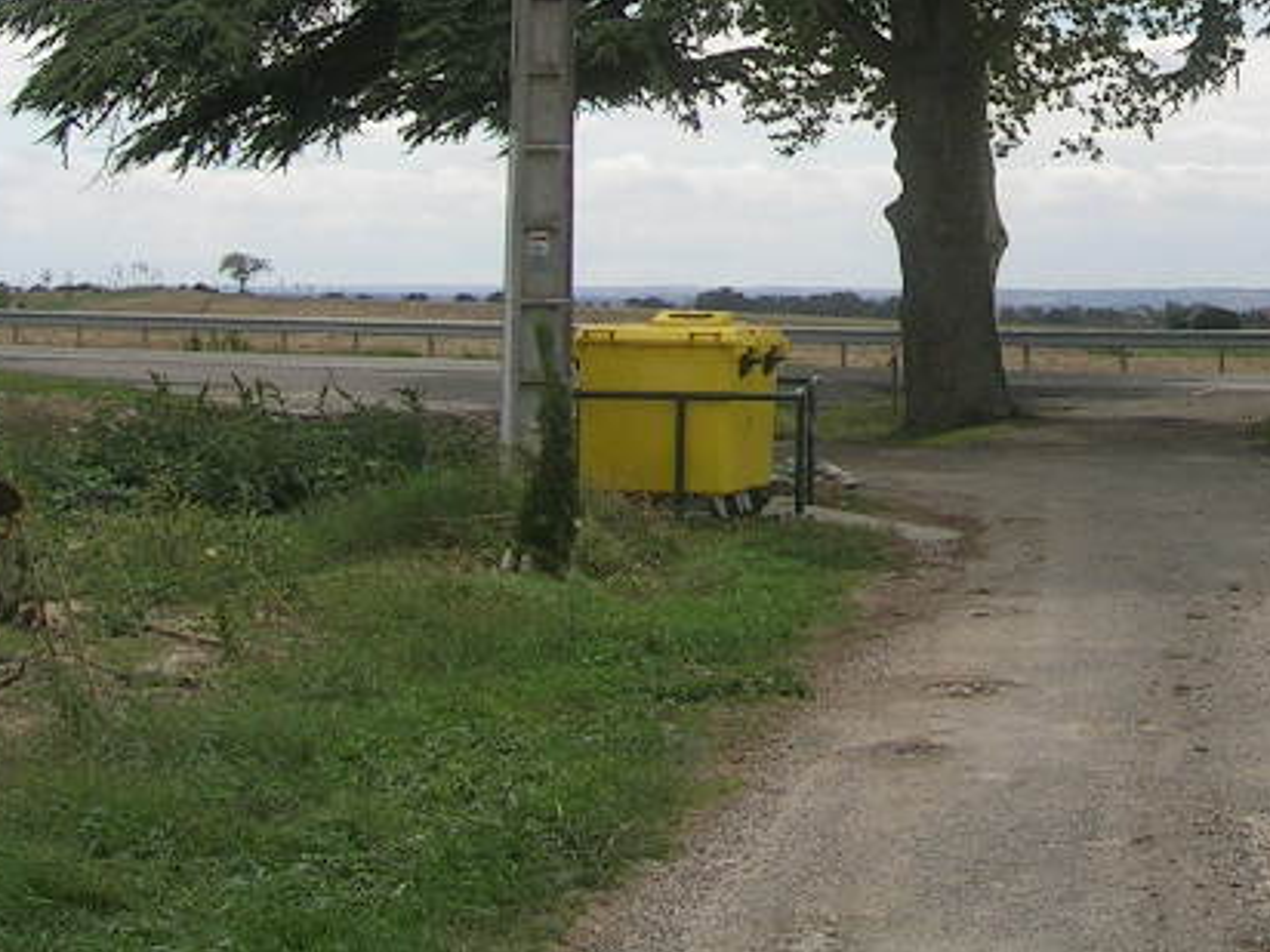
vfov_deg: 16.2
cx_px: 1335
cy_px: -225
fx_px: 3192
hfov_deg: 21.5
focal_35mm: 87
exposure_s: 1/567
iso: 50
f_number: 4.8
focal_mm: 5.4
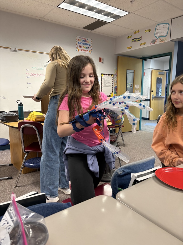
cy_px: 122
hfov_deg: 53.1
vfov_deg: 67.3
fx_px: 183
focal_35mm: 26
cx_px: 92
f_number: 1.6
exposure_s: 1/60
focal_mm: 5.96
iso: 250
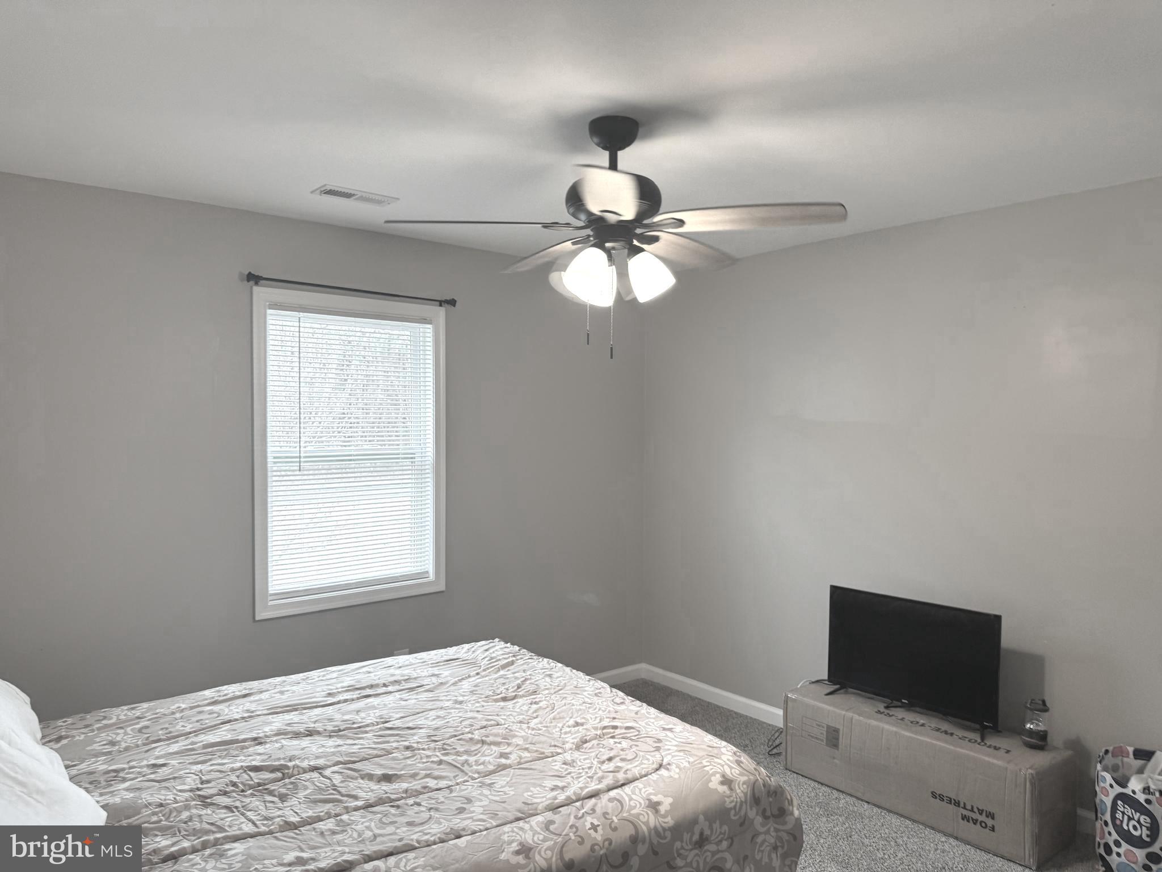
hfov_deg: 71.6
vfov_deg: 56.8
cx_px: 581
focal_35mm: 24
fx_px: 806
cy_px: 436
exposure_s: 1/120
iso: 125
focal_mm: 6.76
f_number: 1.78
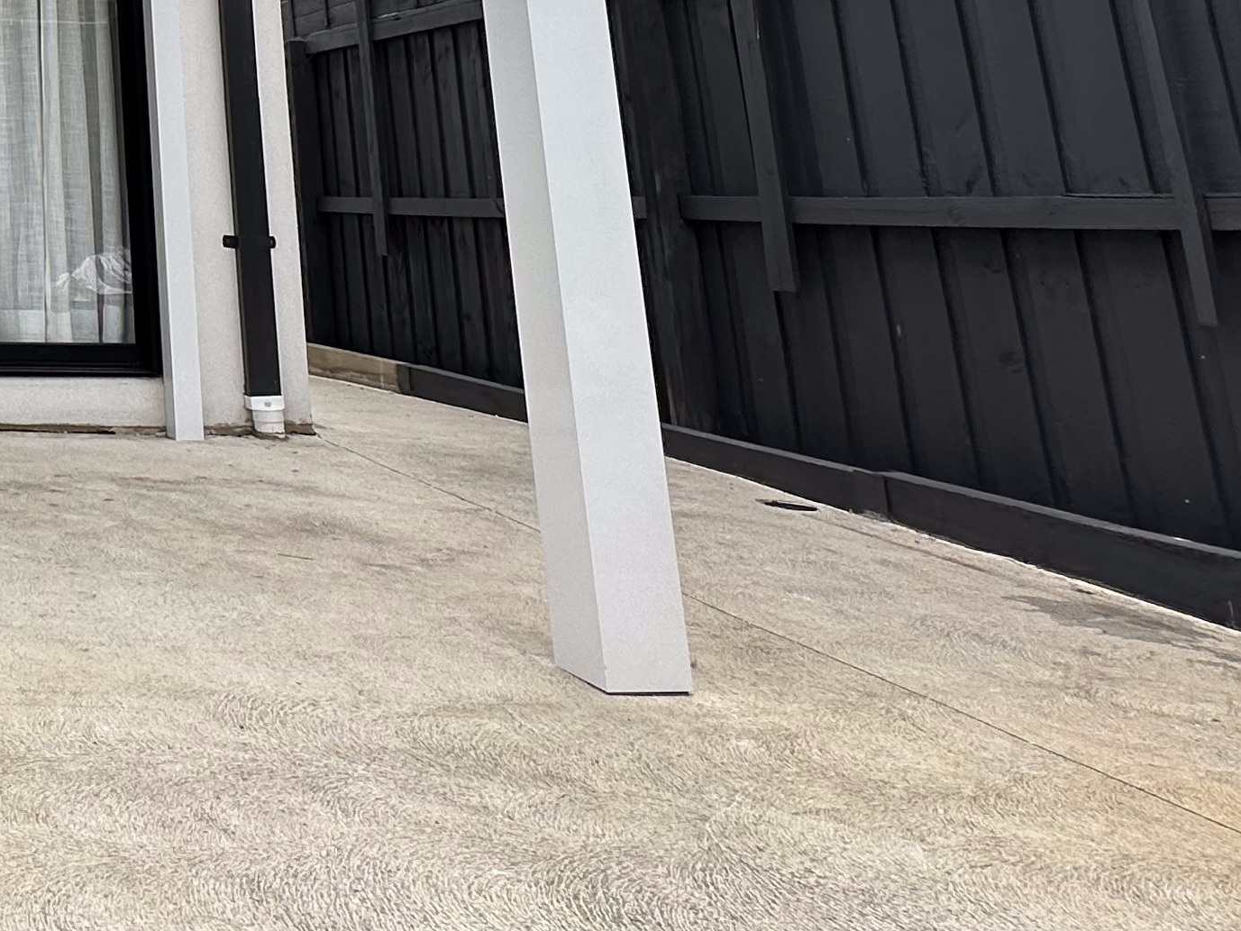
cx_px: -304
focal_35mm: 41
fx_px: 1470
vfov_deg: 30.5
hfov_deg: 34.7
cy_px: -151
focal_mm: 2.22
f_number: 2.2
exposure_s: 1/682
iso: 40
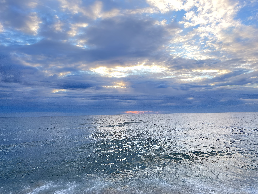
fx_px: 194
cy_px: 97
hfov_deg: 67.3
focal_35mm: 26
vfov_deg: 53.1
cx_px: 129
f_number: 1.6
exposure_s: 1/433
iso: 50
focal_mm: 5.1
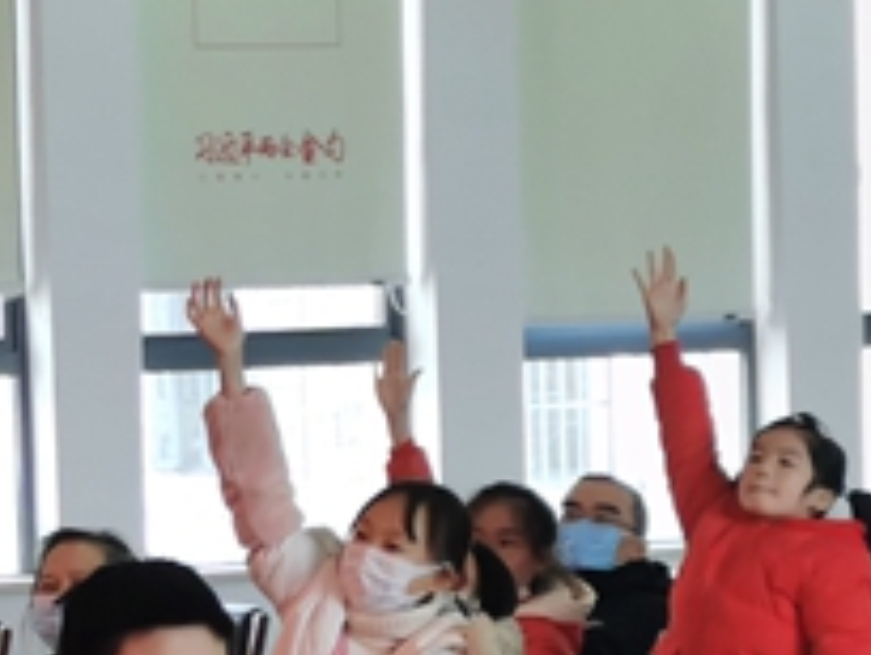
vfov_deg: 7.3
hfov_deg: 9.6
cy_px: 693
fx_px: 5086
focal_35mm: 202
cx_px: -234
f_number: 1.8
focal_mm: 5.58
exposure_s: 1/100
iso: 125
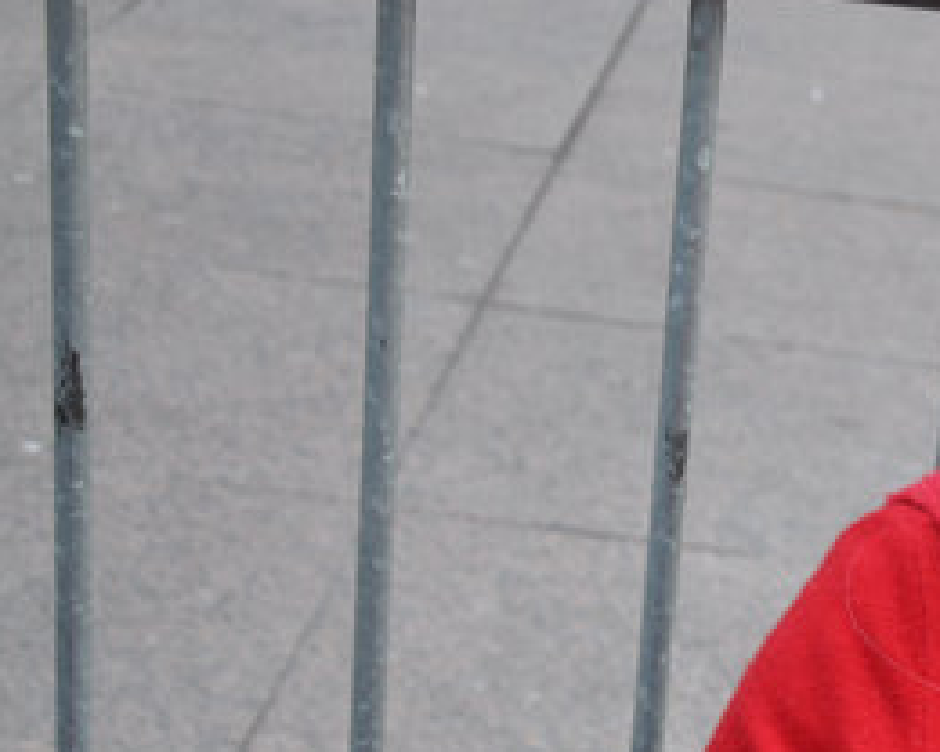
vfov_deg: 12.6
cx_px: 1262
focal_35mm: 121
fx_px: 3366
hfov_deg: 15.1
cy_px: 718
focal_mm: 32
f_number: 5
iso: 400
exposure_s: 1/100
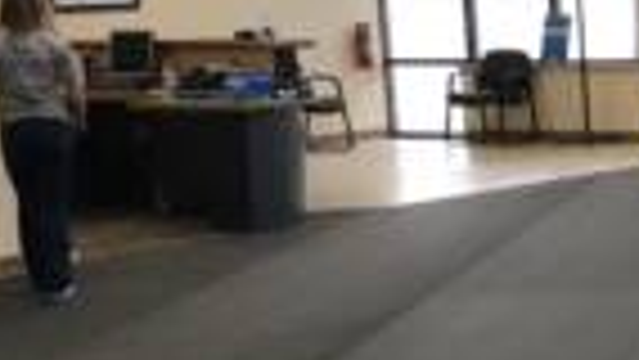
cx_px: 1134
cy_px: 292
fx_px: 2288
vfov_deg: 9.0
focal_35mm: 135
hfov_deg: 14.2
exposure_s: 1/30
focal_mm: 4.15
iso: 32
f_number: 2.2
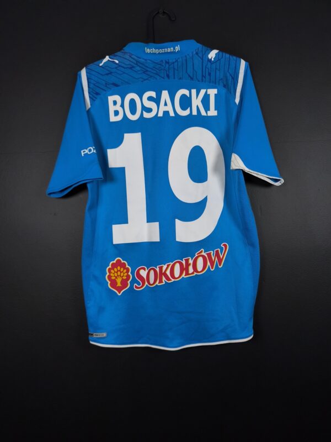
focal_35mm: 23
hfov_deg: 58.9
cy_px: 221
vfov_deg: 73.9
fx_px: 293
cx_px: 166
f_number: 1.6
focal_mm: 6.57
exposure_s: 1/160
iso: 400
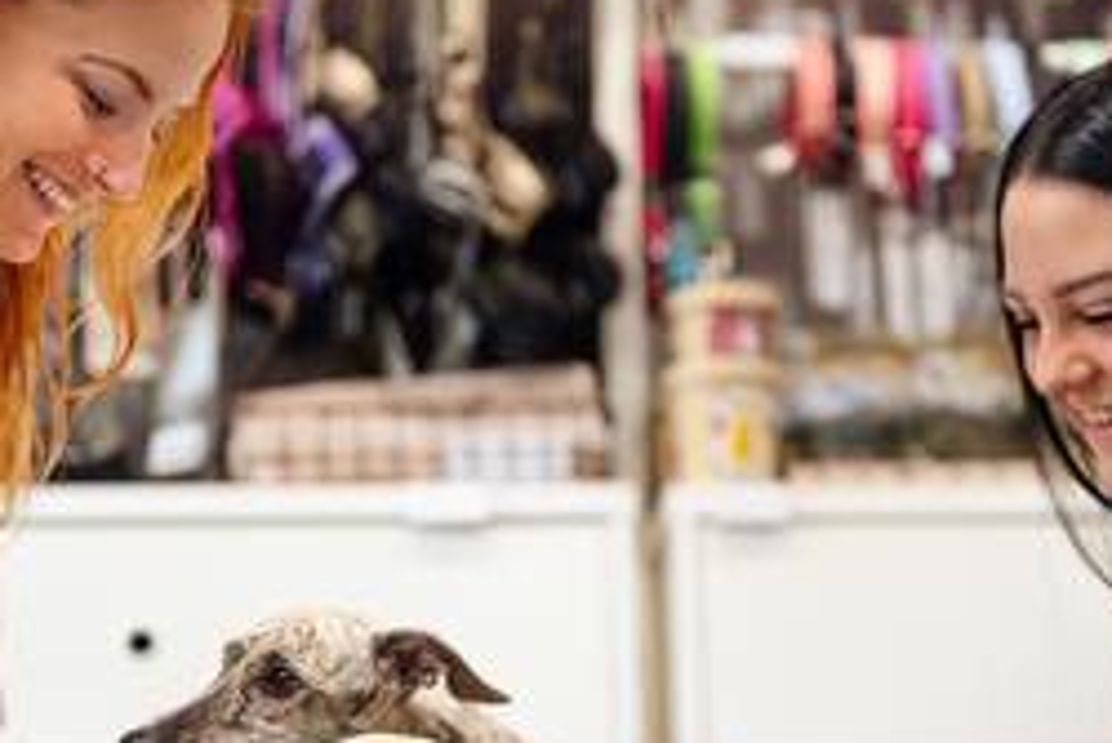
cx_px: 578
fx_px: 3091
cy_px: 541
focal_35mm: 100
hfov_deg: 20.4
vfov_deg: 13.7
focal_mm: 50
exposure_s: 1/250
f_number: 1.4
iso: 640
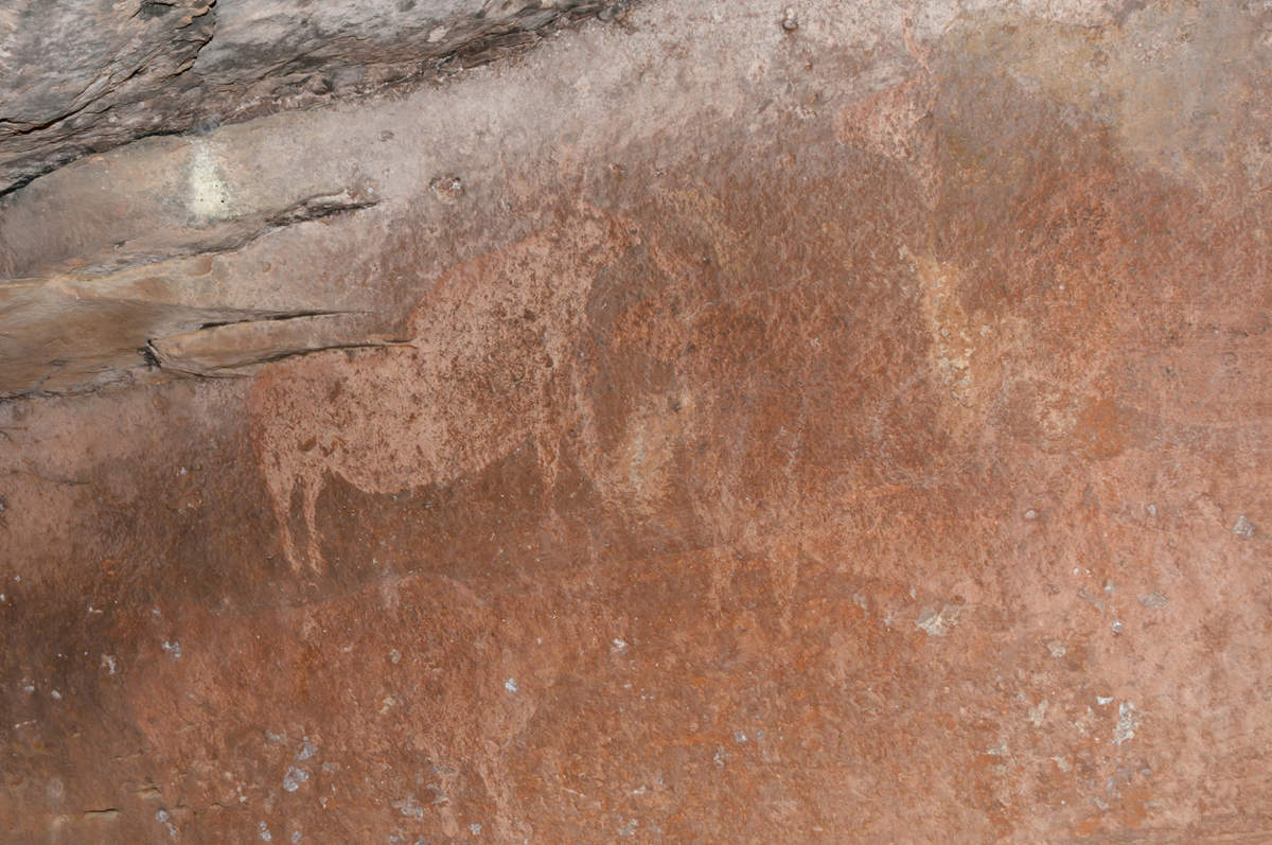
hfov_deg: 38.9
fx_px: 1800
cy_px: 422
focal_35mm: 51
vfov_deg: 26.4
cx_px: 636
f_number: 9
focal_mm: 34
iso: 200
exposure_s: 1/50
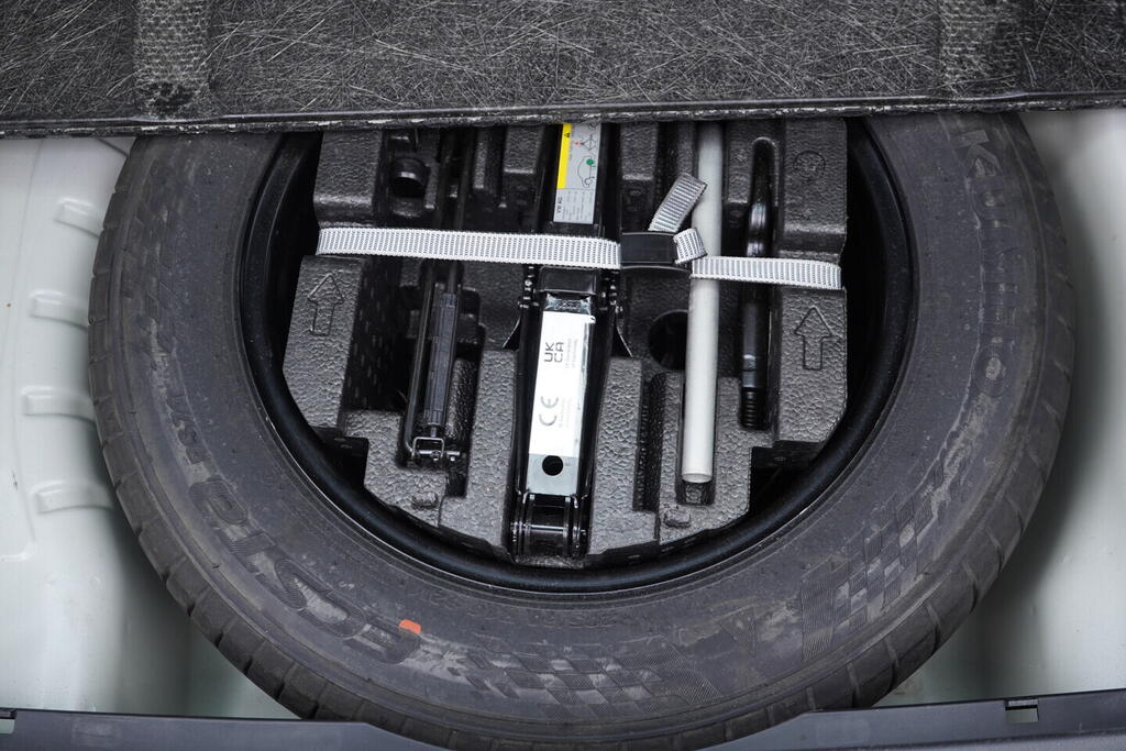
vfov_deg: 36.9
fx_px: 1126
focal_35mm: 36
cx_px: 563
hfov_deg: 53.1
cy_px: 376
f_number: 2.8
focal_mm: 24
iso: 250
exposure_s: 1/40
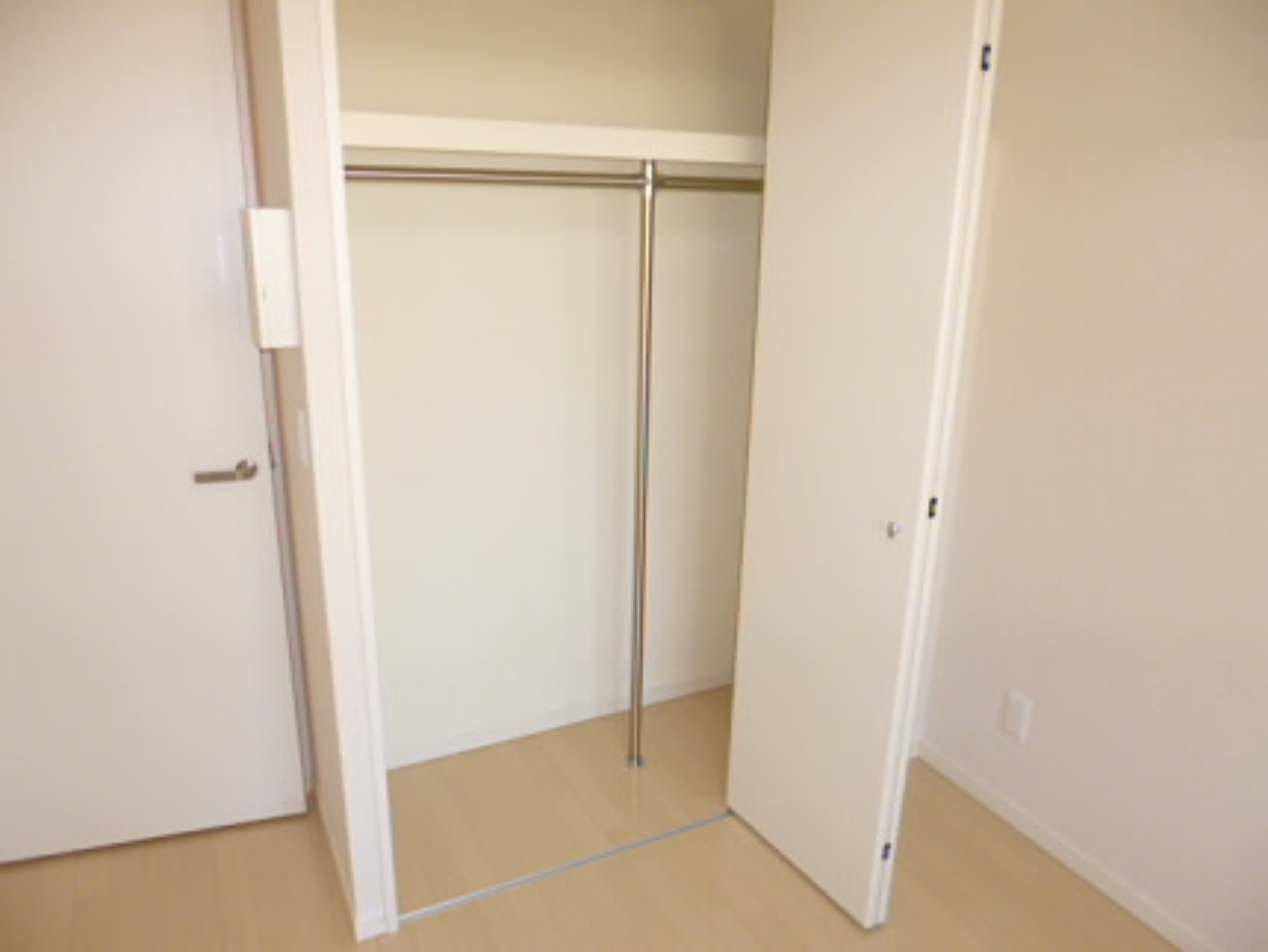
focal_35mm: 24
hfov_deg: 71.6
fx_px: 880
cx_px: 634
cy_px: 476
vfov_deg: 56.9
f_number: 2.5
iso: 100
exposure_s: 1/60
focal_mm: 4.3
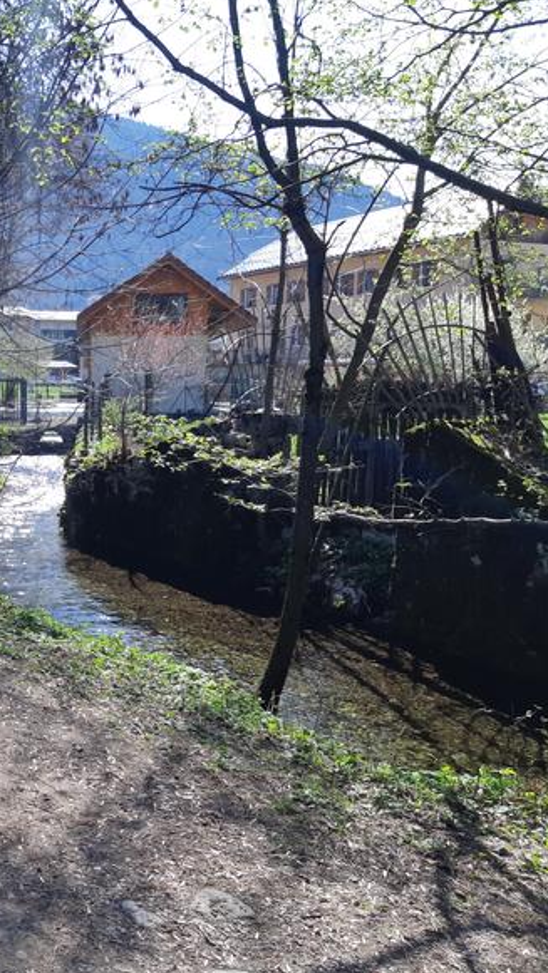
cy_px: 491
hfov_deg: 27.6
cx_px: -67
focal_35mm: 39
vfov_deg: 51.6
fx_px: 1007
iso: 40
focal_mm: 3.93
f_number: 1.7
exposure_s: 1/200
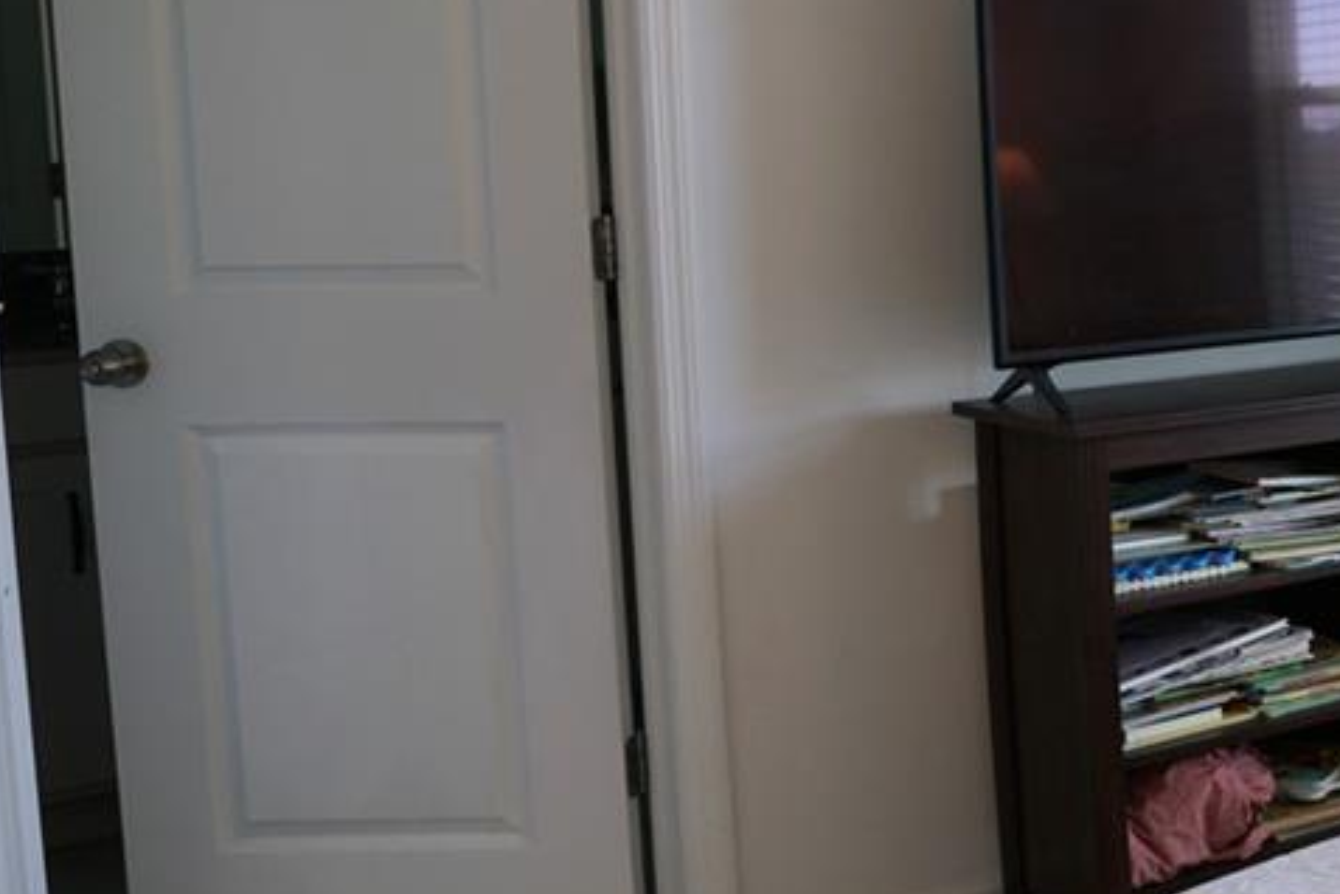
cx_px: 1874
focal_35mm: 57
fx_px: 2122
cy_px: 312
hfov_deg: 27.3
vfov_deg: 23.7
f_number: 8
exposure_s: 1/13
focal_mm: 17
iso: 125
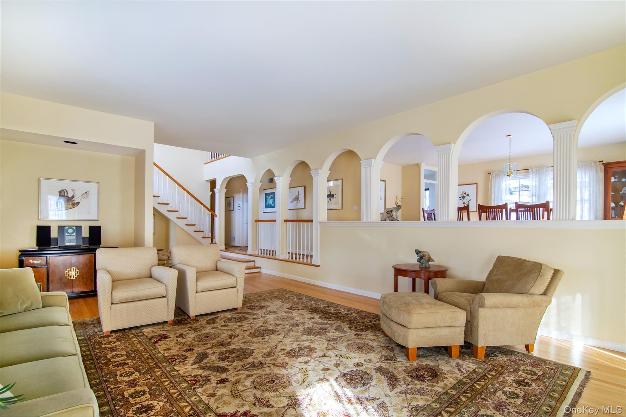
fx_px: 287
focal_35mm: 16
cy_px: 208
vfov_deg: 72.0
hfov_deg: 95.0
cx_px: 313
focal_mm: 11
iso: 640
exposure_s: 1/30
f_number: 8
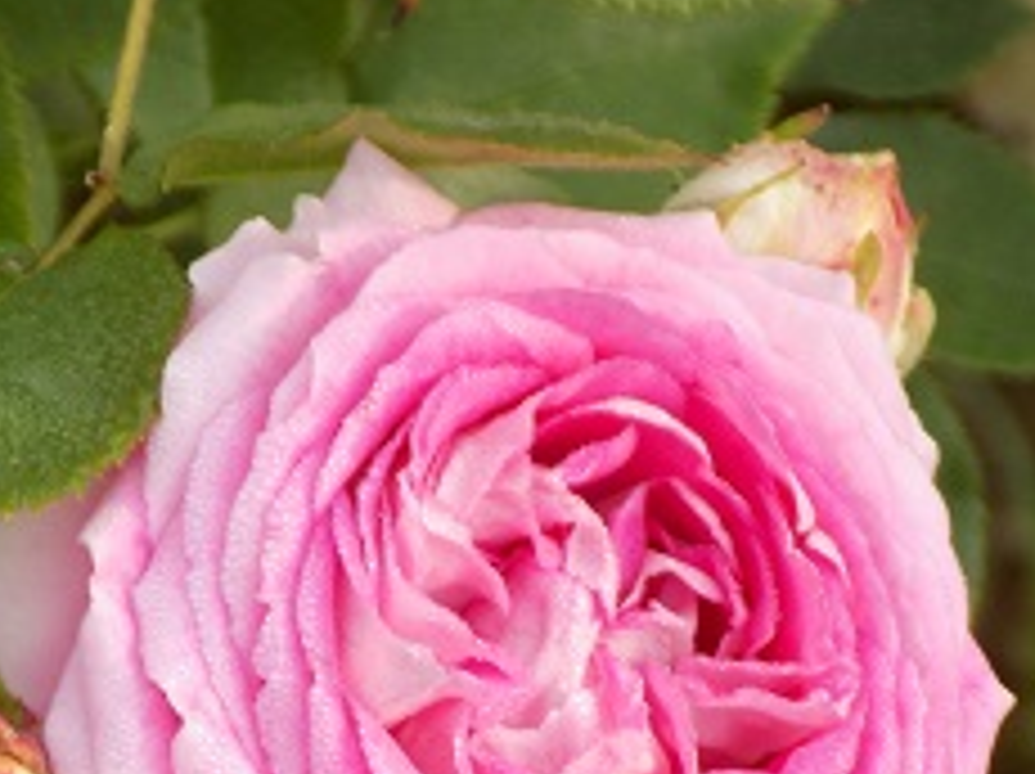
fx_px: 11858
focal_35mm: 397
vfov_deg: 3.7
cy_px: 765
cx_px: 500
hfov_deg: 5.0
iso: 80
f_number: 5.4
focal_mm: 33.7
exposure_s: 1/60
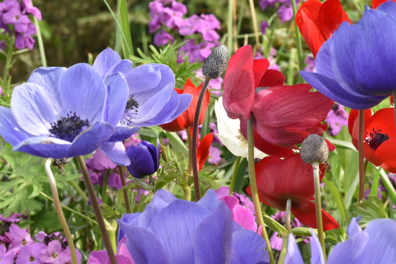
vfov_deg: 15.2
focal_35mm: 90
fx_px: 990
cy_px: 132
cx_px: 198
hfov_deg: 22.6
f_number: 20
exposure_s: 1/125
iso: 1250
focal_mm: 60
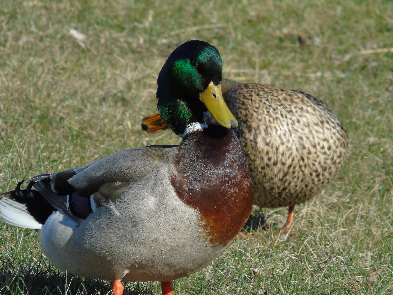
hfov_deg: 2.8
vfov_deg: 2.1
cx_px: 196
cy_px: 148
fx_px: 8185
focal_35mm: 721
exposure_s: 1/640
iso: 200
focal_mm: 129
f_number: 6
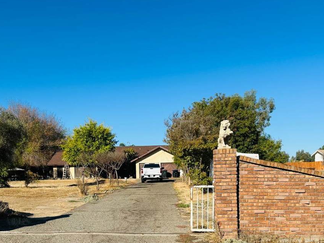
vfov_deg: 38.8
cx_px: 150
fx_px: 337
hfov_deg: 51.3
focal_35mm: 36
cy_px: 178
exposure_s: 1/5263
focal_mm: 6.86
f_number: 1.78
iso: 80
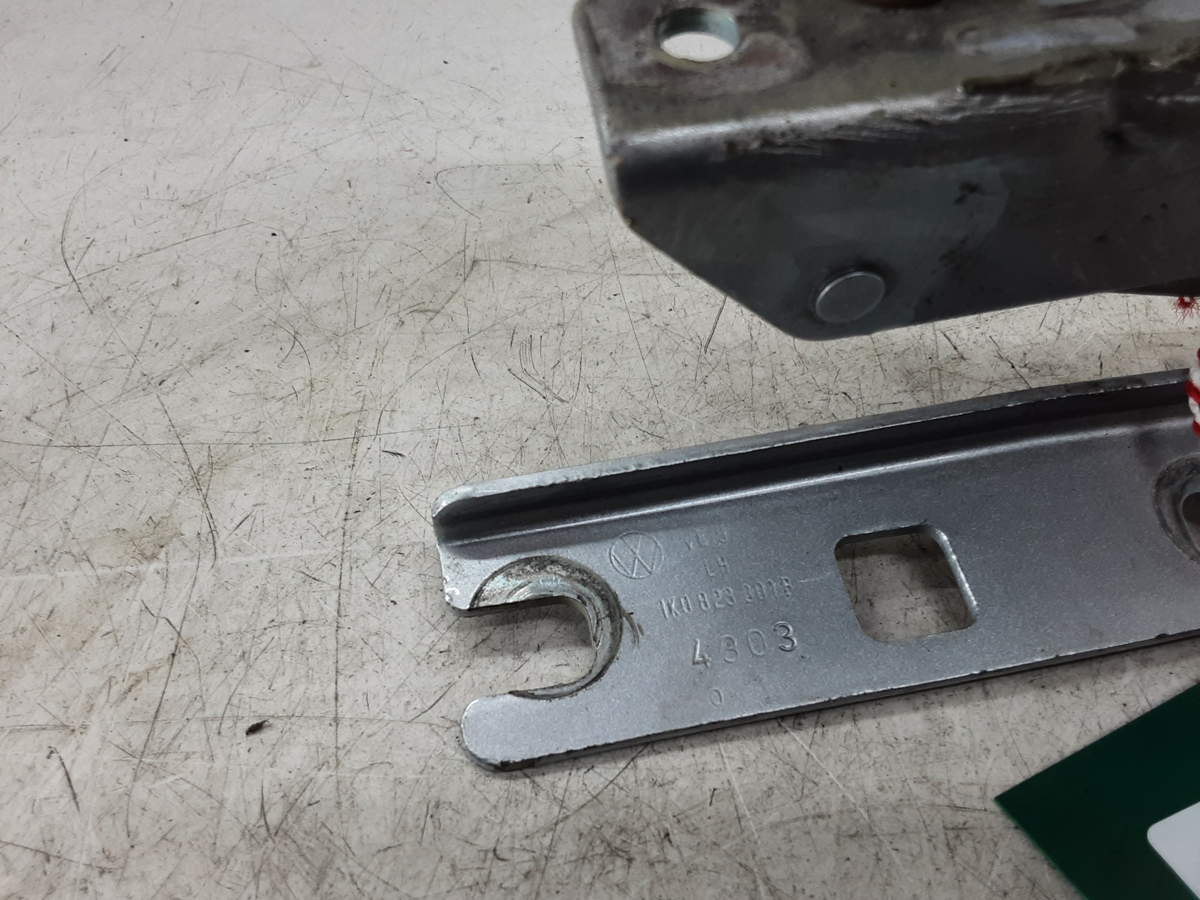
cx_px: 600
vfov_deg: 51.4
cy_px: 450
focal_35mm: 27
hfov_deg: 65.3
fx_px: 936
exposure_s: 1/50
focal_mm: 2.91
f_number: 1.9
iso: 50
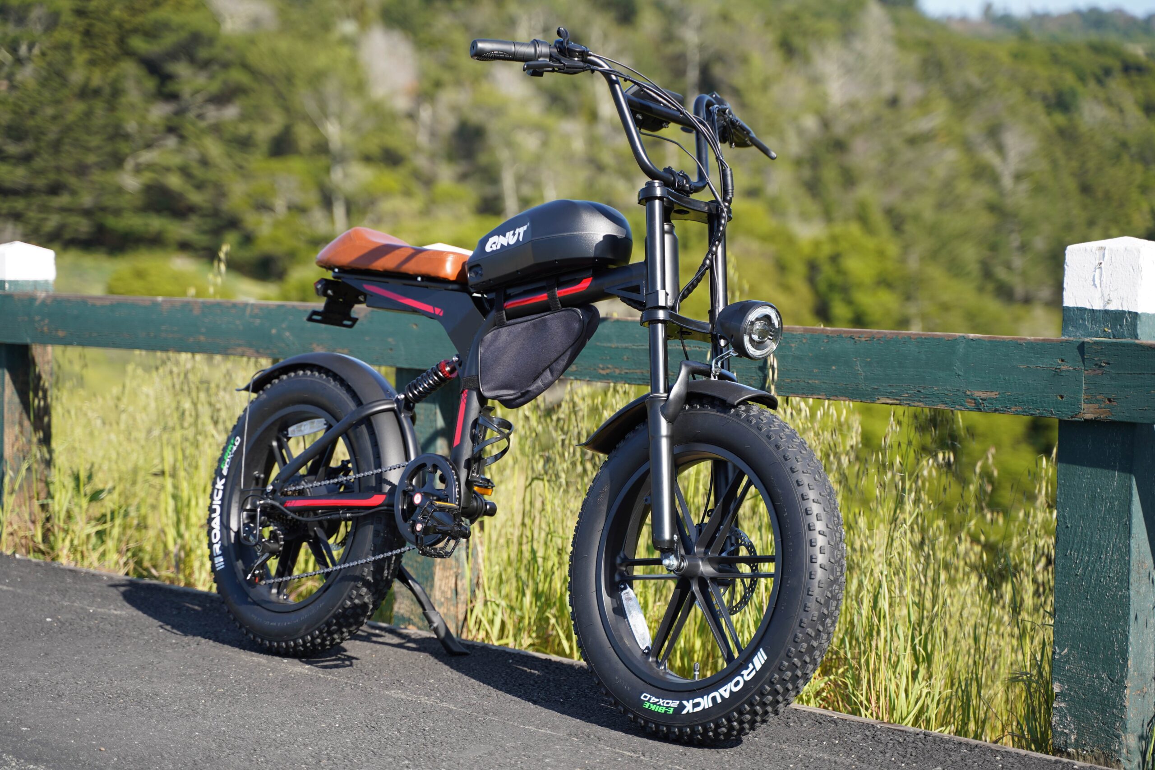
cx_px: 578
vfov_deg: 18.2
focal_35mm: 75
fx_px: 2406
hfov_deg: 27.0
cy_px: 385
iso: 100
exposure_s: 1/640
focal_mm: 75
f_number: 3.2
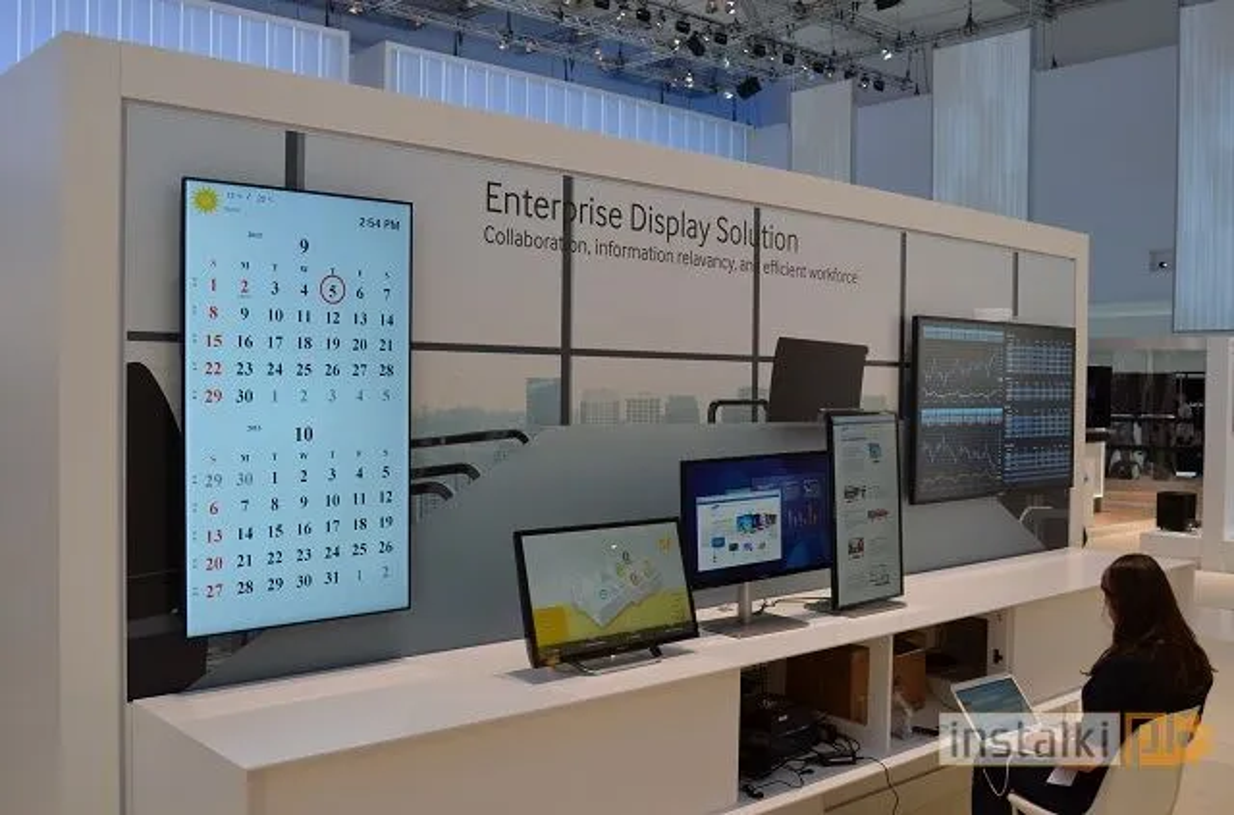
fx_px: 1128
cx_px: 617
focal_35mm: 33
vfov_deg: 39.7
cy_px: 408
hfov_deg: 57.4
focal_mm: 22
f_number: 5.6
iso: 400
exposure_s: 1/125
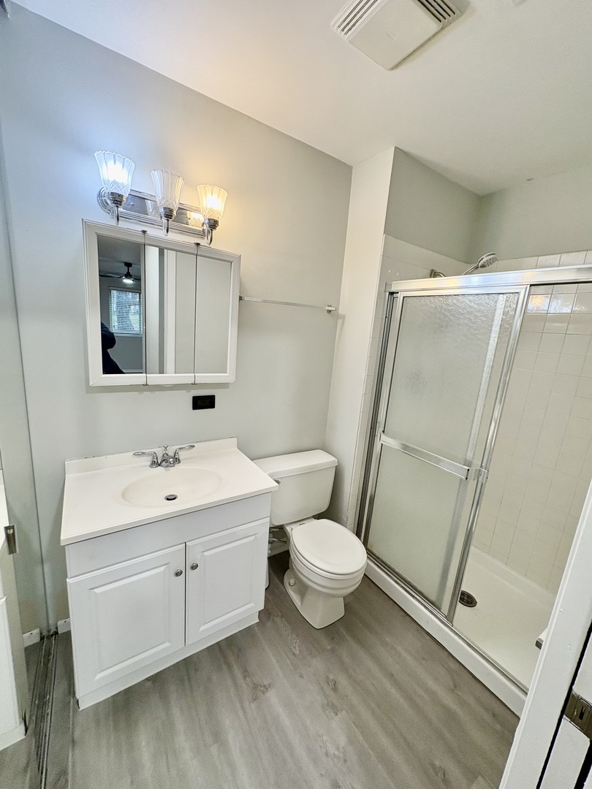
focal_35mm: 14
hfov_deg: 85.7
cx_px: 296
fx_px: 319
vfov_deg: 102.1
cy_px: 394
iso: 250
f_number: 2.2
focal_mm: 2.22
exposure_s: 1/60
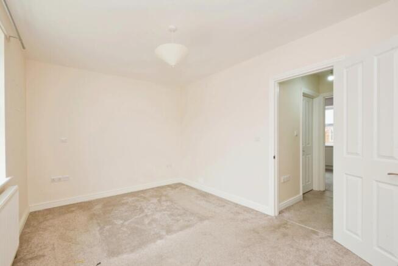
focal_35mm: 16
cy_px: 133
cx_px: 199
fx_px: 177
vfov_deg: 73.9
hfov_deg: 96.7
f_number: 9
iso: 400
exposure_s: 1/80
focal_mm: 16
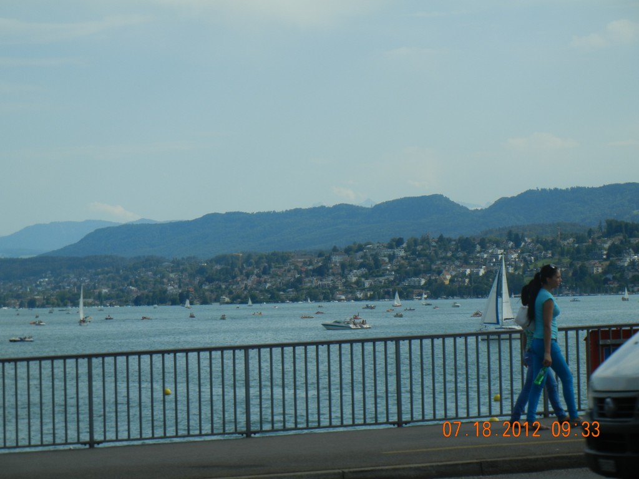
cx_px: 320
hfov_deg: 14.8
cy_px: 240
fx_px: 2455
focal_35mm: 133
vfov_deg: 11.1
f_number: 9.2
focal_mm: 24
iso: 160
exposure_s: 1/347
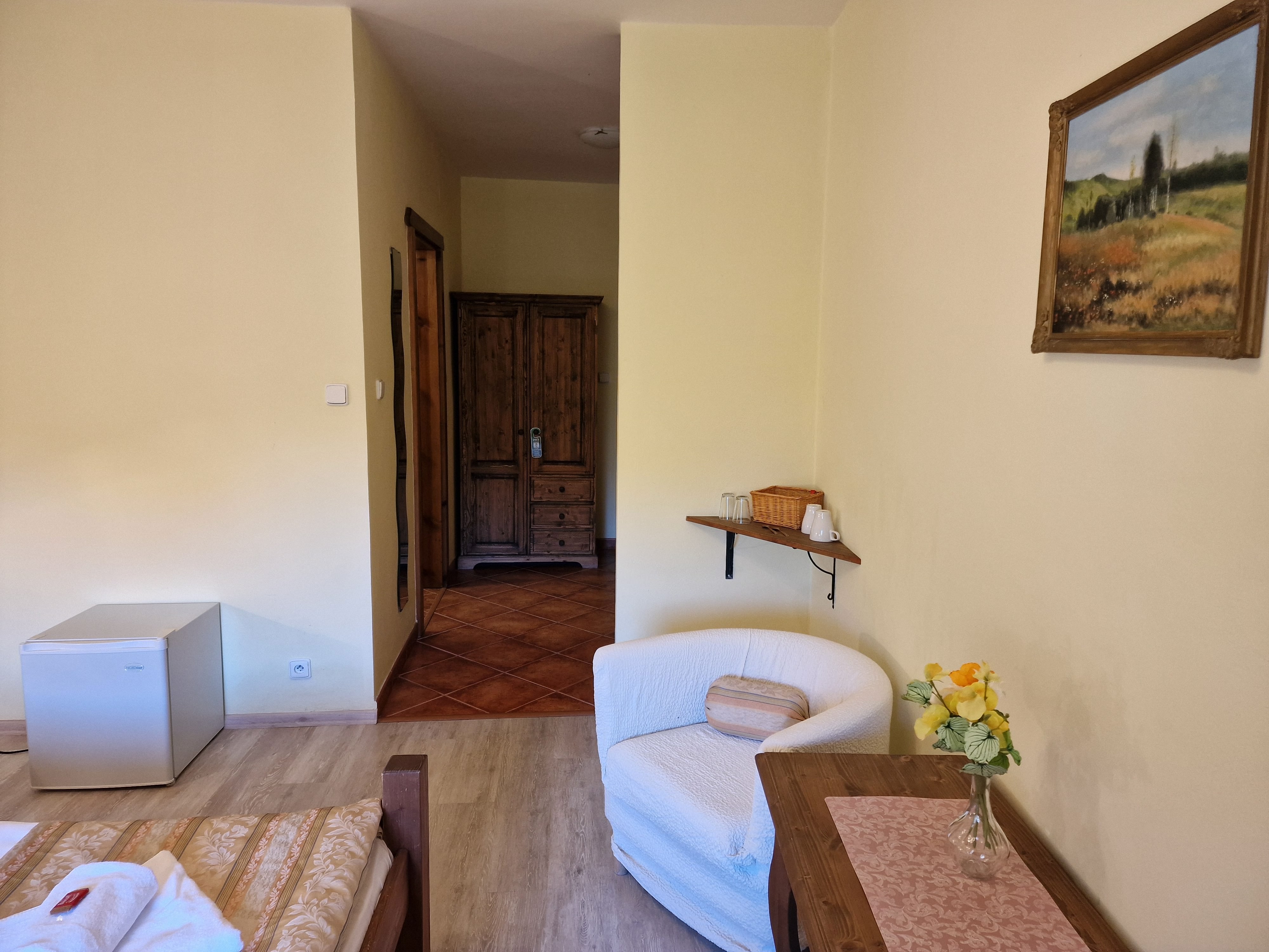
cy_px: 476
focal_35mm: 23
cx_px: 634
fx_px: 843
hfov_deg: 73.9
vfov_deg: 58.9
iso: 250
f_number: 1.8
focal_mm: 6.4
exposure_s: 1/100
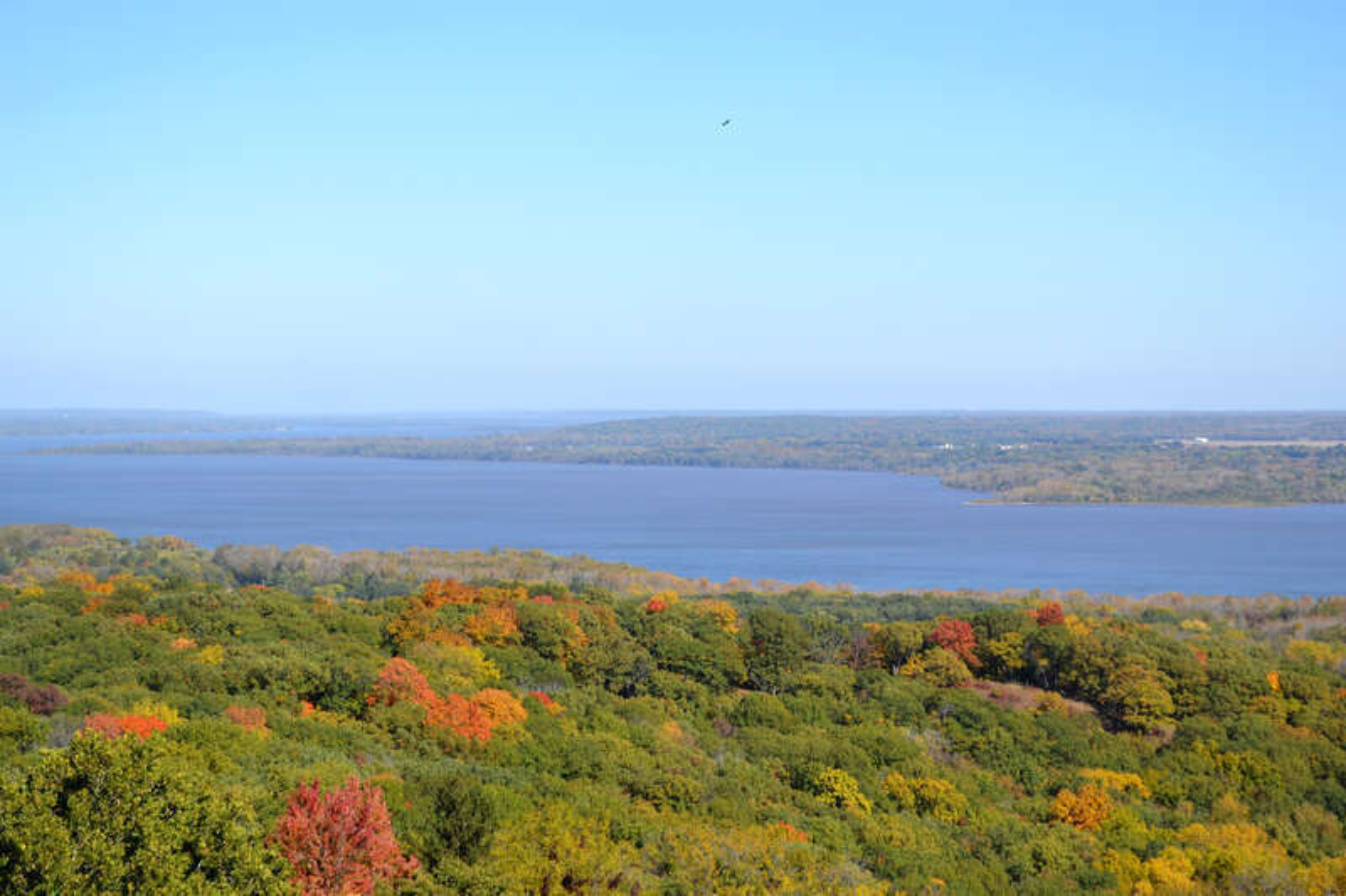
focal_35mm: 82
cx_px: 673
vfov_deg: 16.5
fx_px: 3084
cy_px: 448
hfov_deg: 24.6
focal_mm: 55
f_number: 8
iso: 100
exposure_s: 1/250
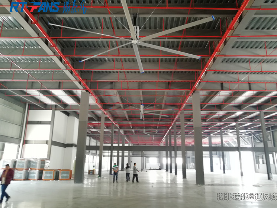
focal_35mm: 29
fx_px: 232
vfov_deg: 48.2
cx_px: 145
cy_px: 98
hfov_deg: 61.6
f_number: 1.8
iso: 250
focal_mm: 3.83
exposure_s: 1/33.3
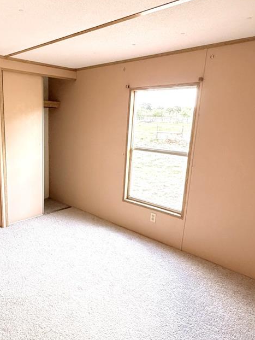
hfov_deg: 49.5
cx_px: 66
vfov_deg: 65.2
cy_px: 181
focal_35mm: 27
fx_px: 265
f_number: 2.2
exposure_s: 1/60
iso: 400
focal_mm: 2.22
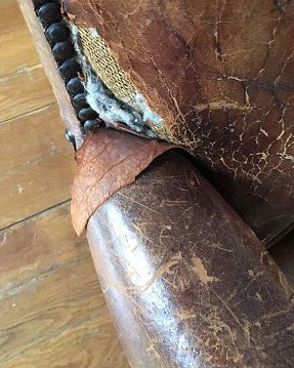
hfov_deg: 35.6
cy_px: 99
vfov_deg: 42.7
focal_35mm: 42
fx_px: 457
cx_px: 130
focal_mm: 4.15
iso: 320
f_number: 2.2
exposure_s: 1/17
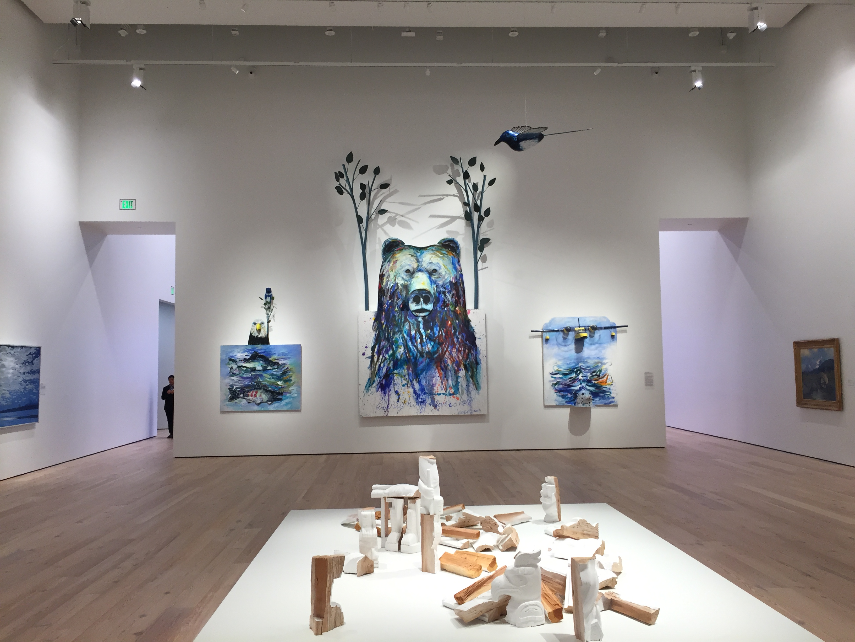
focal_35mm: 29
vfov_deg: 48.2
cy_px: 321
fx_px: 716
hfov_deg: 61.7
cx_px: 428
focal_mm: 4.15
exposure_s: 1/40
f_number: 2.2
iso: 32
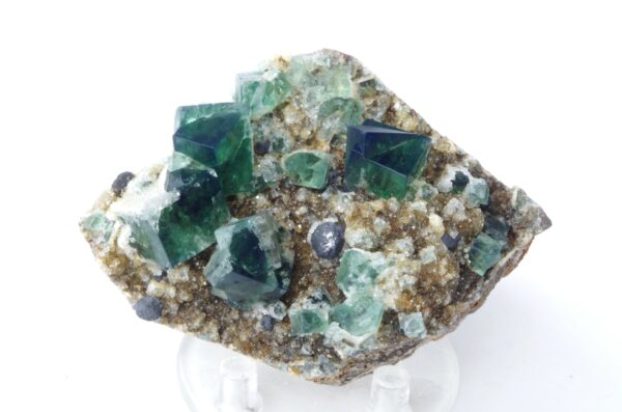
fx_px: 1103
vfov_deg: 21.1
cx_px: 311
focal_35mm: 64
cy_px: 206
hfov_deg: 31.5
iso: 100
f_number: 4.5
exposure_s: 1/2
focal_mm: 42.5
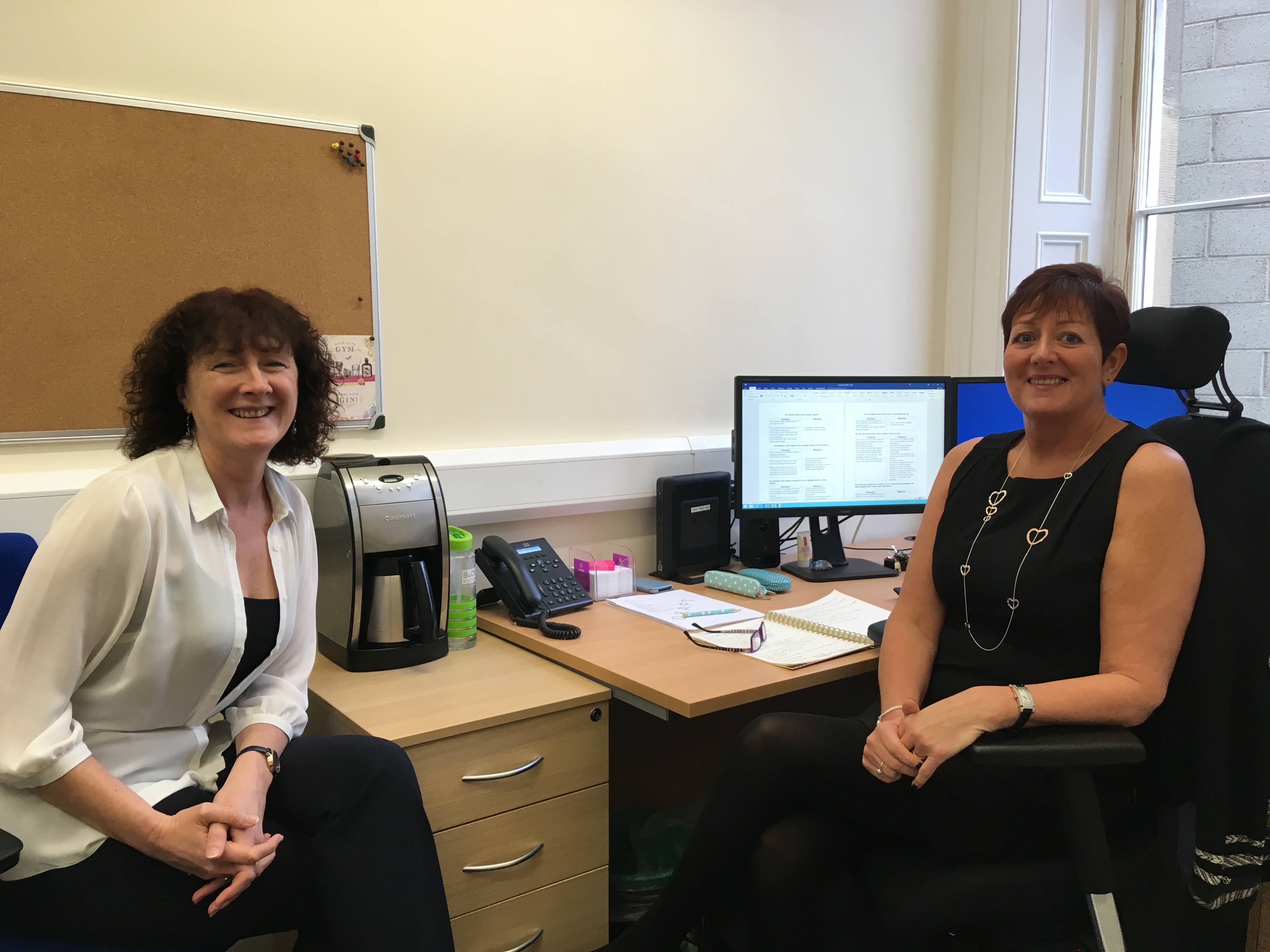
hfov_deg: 61.7
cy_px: 476
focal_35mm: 29
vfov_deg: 48.2
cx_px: 635
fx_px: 1064
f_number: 2.2
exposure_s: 1/33
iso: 40
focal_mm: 4.15
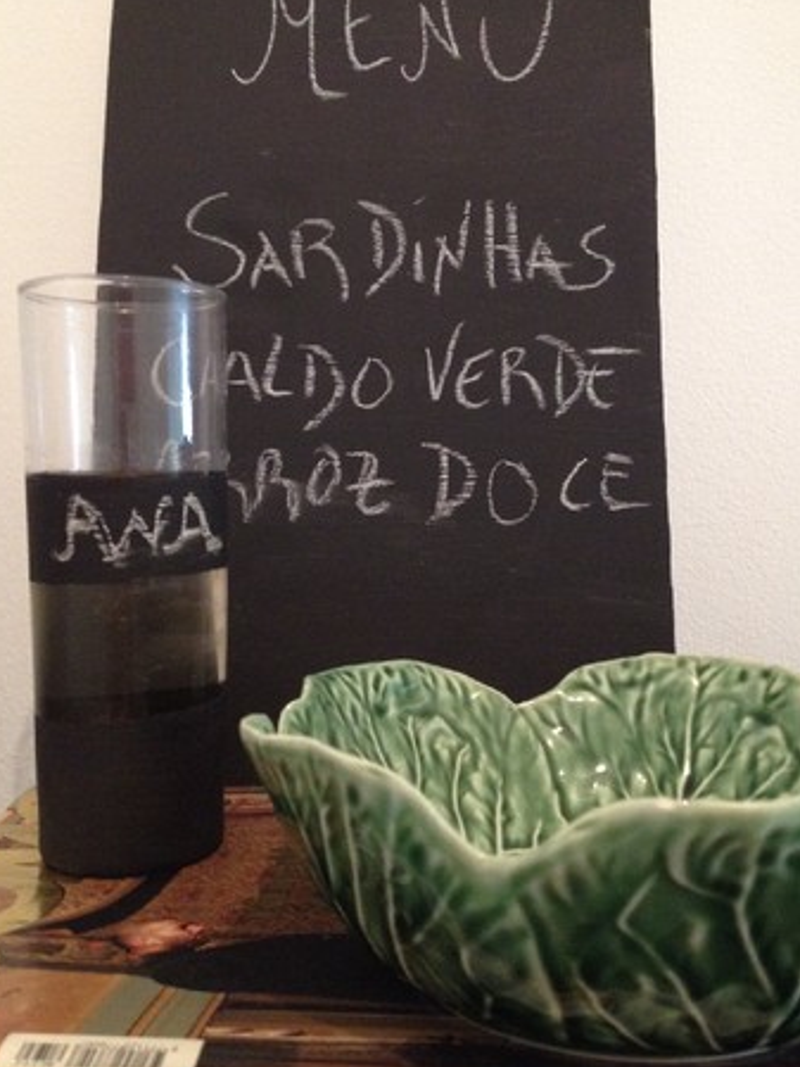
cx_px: 414
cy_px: 509
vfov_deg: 47.8
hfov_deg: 36.8
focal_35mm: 39
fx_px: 1201
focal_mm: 4.28
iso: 320
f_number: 2.4
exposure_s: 1/20
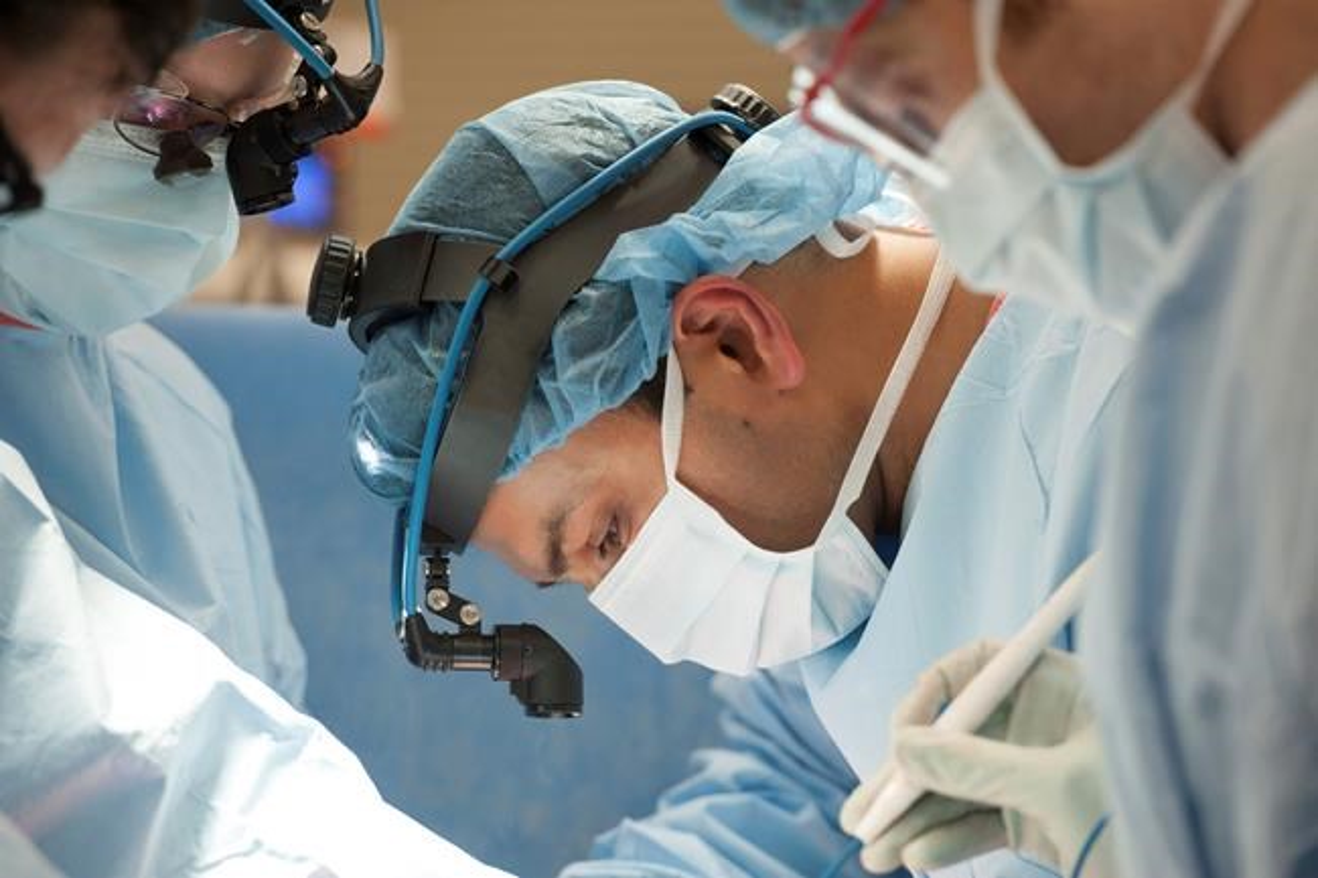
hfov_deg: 10.3
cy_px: 439
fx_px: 7320
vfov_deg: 6.9
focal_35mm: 200
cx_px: 659
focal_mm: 200
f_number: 4.5
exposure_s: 1/640
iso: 1600
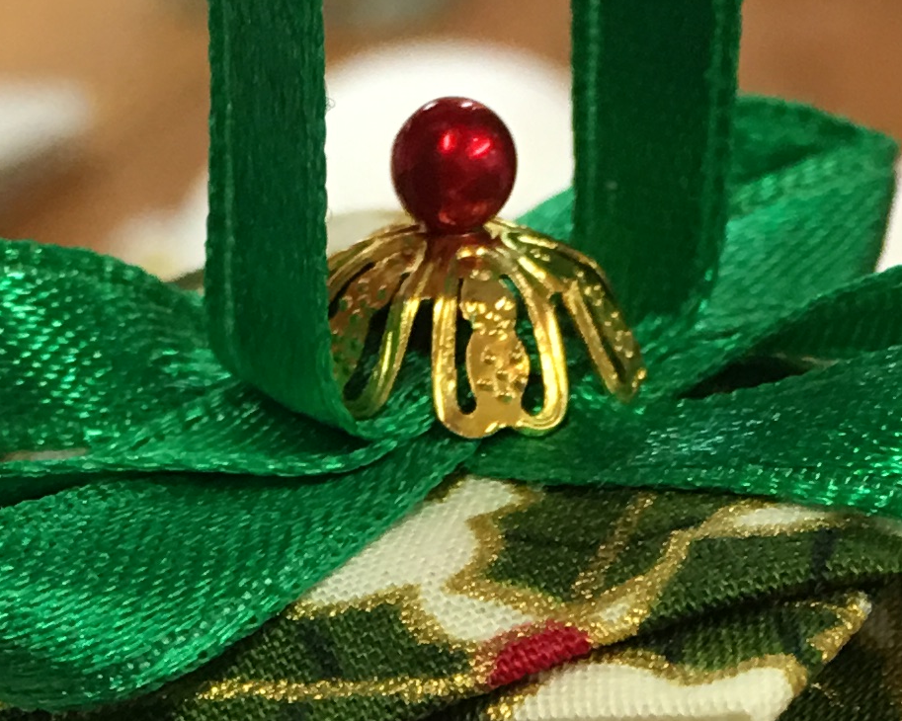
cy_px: 1221
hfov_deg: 15.4
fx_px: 3336
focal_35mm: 125
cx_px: 409
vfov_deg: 11.6
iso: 40
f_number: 2.2
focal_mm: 4.15
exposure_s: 1/33
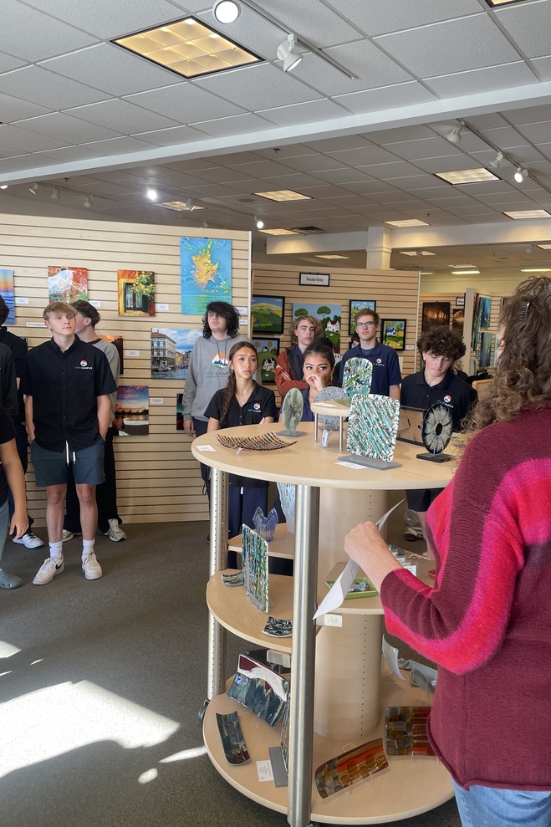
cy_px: 419
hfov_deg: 46.3
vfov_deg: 65.5
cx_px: 313
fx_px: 643
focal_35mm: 28
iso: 50
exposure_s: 1/120
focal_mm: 4.2
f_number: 1.6
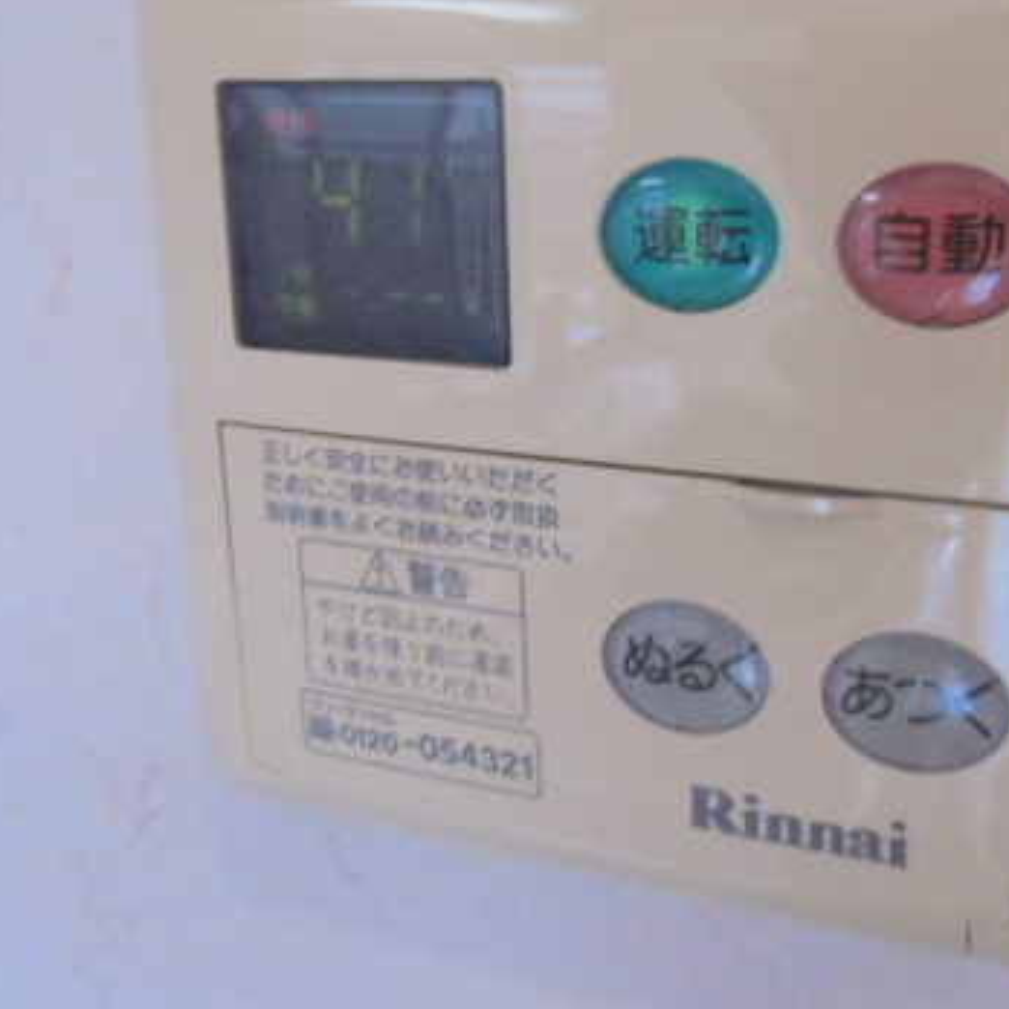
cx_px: 629
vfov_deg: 42.7
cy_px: 409
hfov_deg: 42.5
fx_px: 1286
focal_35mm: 39
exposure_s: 1/60
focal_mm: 4.24
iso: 400
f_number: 3
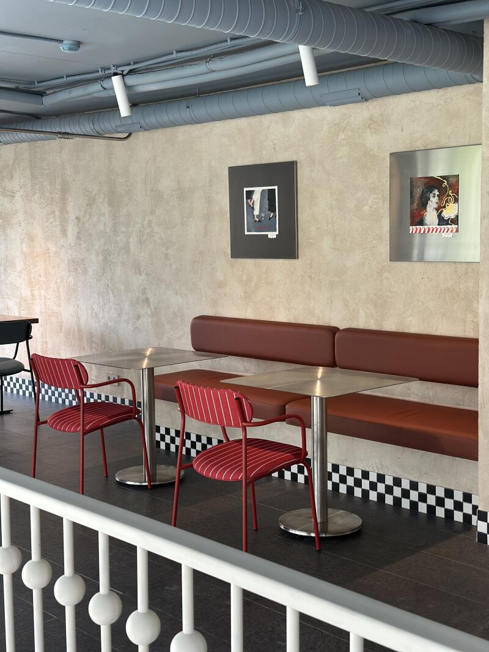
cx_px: 244
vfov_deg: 39.7
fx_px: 904
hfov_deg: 30.3
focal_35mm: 48
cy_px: 326
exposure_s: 1/110
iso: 125
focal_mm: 6.86
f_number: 1.78
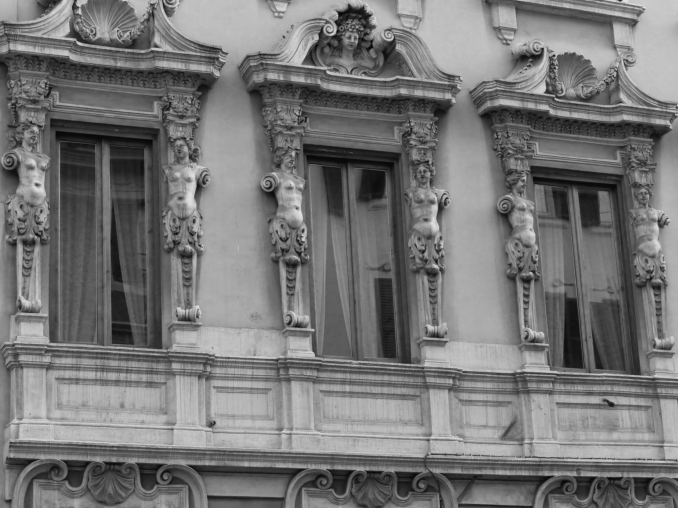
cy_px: 254
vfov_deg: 17.2
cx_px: 339
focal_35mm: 86
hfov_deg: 22.8
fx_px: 1684
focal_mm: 43
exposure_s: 1/100
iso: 2000
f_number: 8
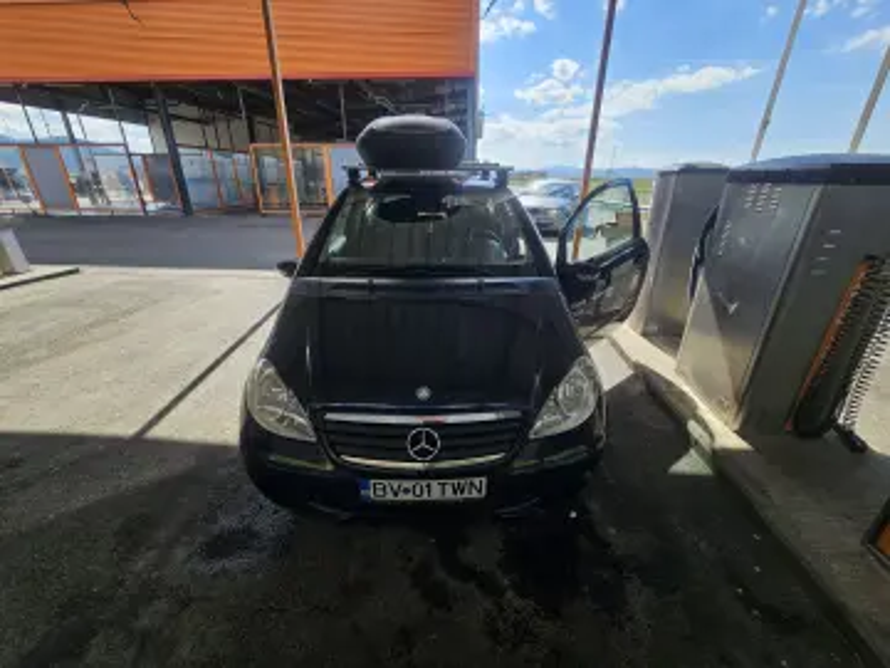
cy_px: 334
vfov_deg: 89.9
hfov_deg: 106.2
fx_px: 334
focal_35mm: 13
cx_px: 445
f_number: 2.2
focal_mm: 2.2
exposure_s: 1/1005
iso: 50
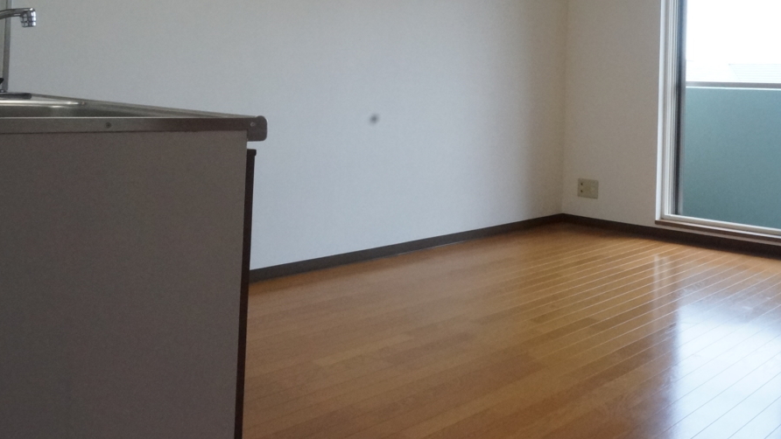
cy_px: 56
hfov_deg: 51.3
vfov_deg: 30.1
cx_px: 552
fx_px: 787
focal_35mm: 38
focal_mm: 16
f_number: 22
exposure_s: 1/20
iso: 3200
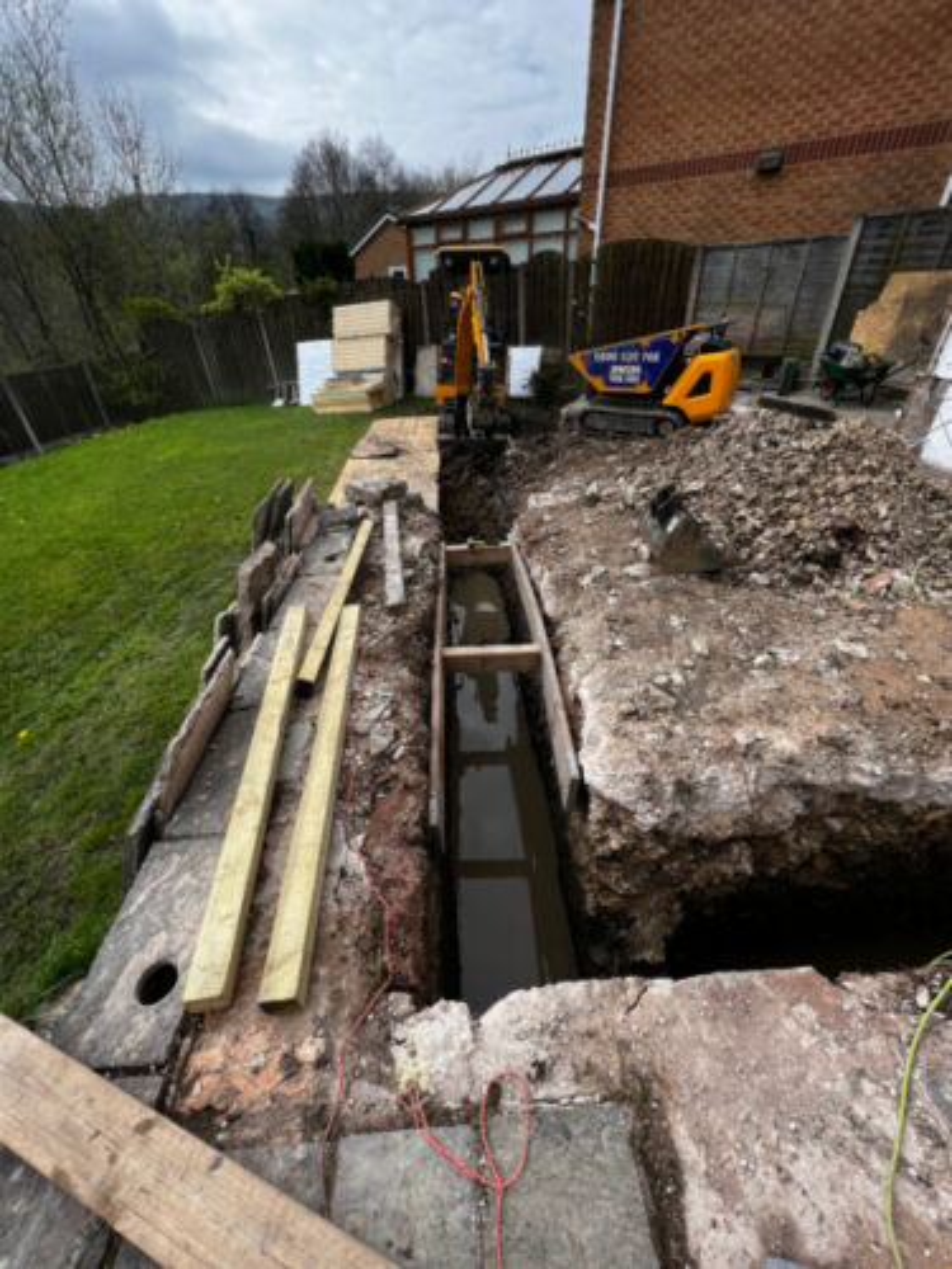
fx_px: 477
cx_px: 476
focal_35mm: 13
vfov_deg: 106.2
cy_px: 634
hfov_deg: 89.9
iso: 32
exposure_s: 1/903
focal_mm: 1.57
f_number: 1.8
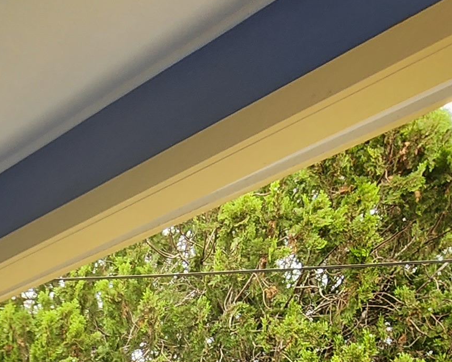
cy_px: 667
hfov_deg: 25.5
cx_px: -196
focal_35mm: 59
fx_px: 789
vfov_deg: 19.1
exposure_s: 1/100
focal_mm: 2.2
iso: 50
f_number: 2.2
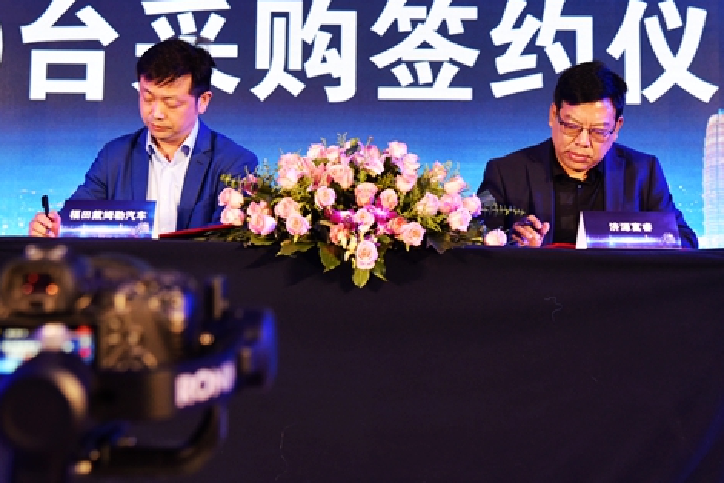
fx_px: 1428
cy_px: 124
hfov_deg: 28.4
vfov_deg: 19.1
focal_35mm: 71
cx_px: 386
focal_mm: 40
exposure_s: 1/80
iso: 1600
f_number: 4.5
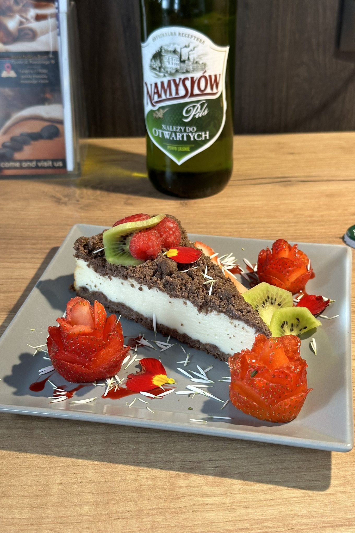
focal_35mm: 50
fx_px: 740
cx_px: 184
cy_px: 266
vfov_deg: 39.6
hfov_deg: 27.0
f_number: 1.78
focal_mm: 6.86
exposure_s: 1/50
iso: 100
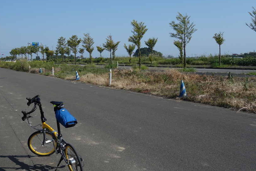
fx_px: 291
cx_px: 78
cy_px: 76
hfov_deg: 46.4
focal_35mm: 41
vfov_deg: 32.6
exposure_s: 1/800
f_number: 5.6
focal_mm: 10.4
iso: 125
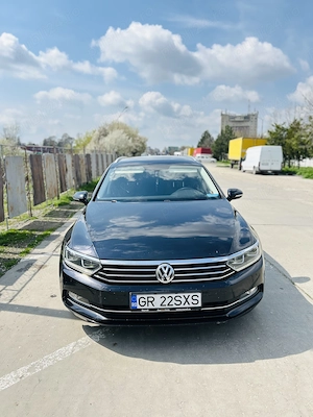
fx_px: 313
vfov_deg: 67.3
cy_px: 208
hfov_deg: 53.1
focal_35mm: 26
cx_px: 156
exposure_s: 1/1575
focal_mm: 5.7
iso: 50
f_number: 1.5
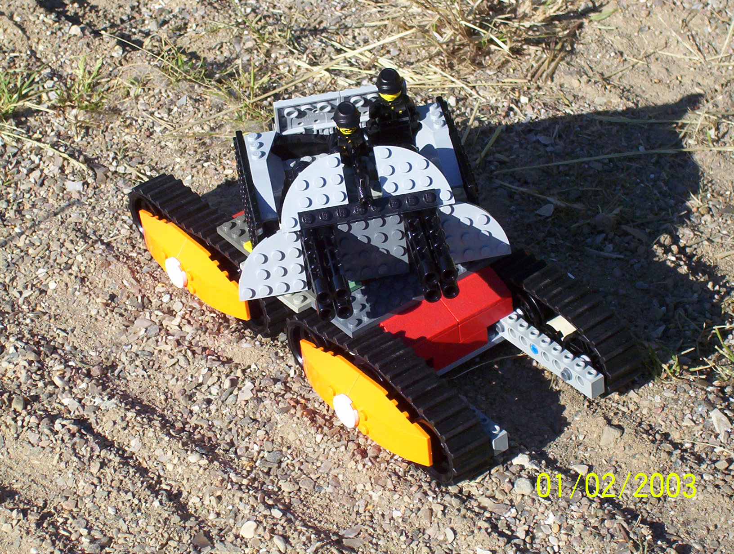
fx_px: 2636
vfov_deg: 12.0
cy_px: 277
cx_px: 367
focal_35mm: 124
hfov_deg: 15.9
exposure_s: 1/807
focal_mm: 16.3
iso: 100
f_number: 4.62
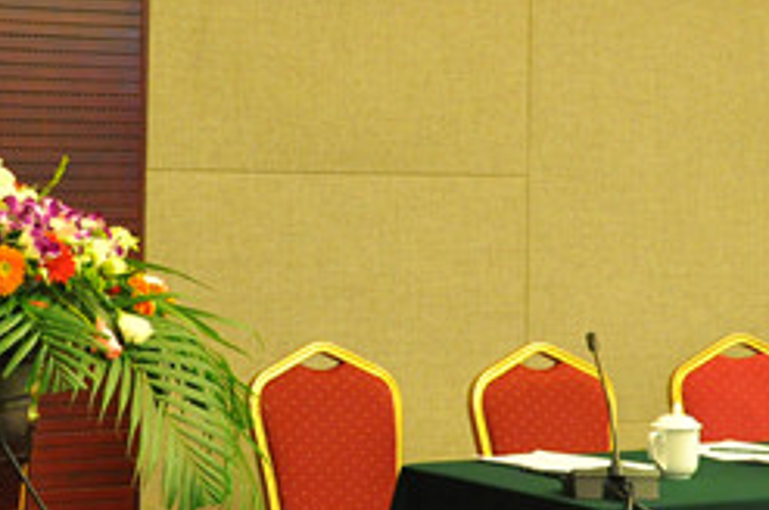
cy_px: 23
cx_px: 296
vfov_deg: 12.6
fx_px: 2283
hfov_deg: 19.1
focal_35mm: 107
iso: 1250
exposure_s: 1/50
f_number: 3.8
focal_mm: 22
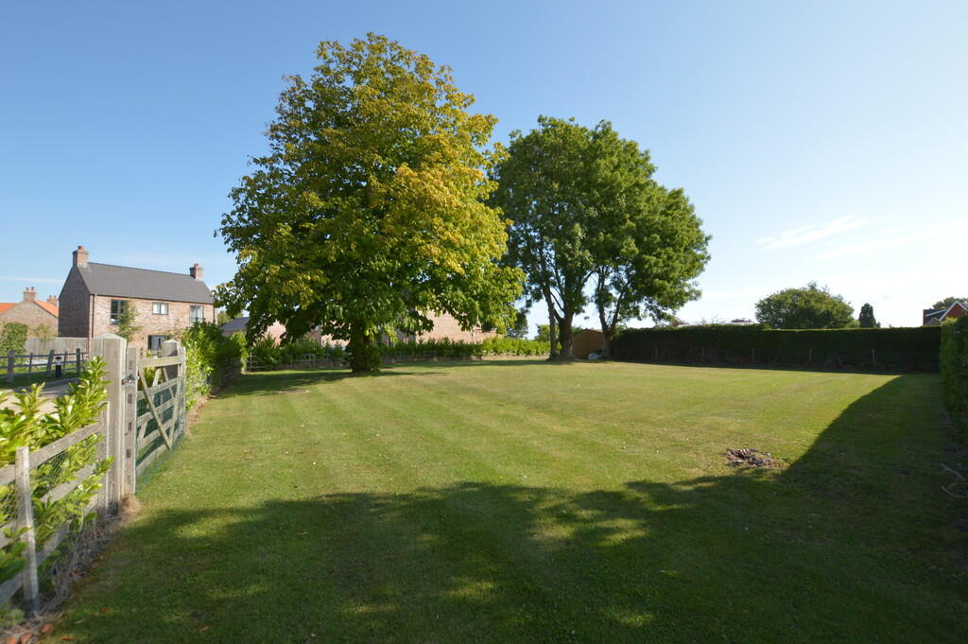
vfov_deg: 77.2
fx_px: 403
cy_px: 322
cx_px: 484
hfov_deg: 100.4
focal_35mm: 15
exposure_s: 1/320
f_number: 8
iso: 200
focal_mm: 10
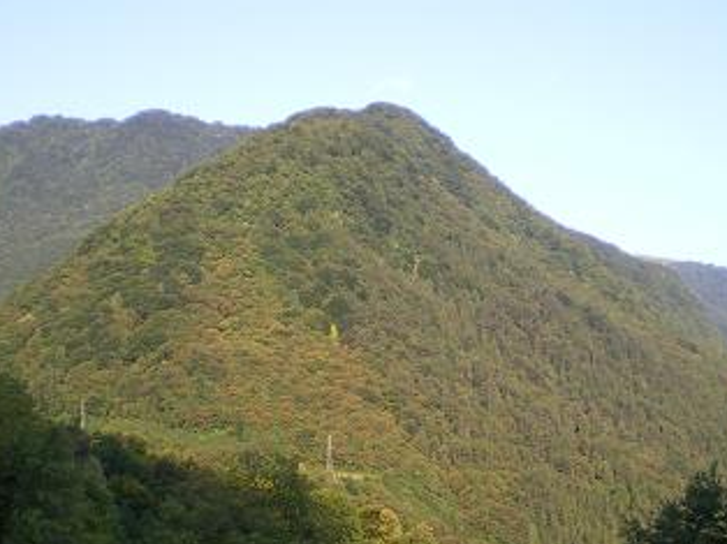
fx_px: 1343
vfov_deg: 22.7
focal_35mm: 64
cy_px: 410
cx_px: 366
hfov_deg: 30.3
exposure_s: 1/160
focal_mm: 6.3
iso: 64
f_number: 3.1
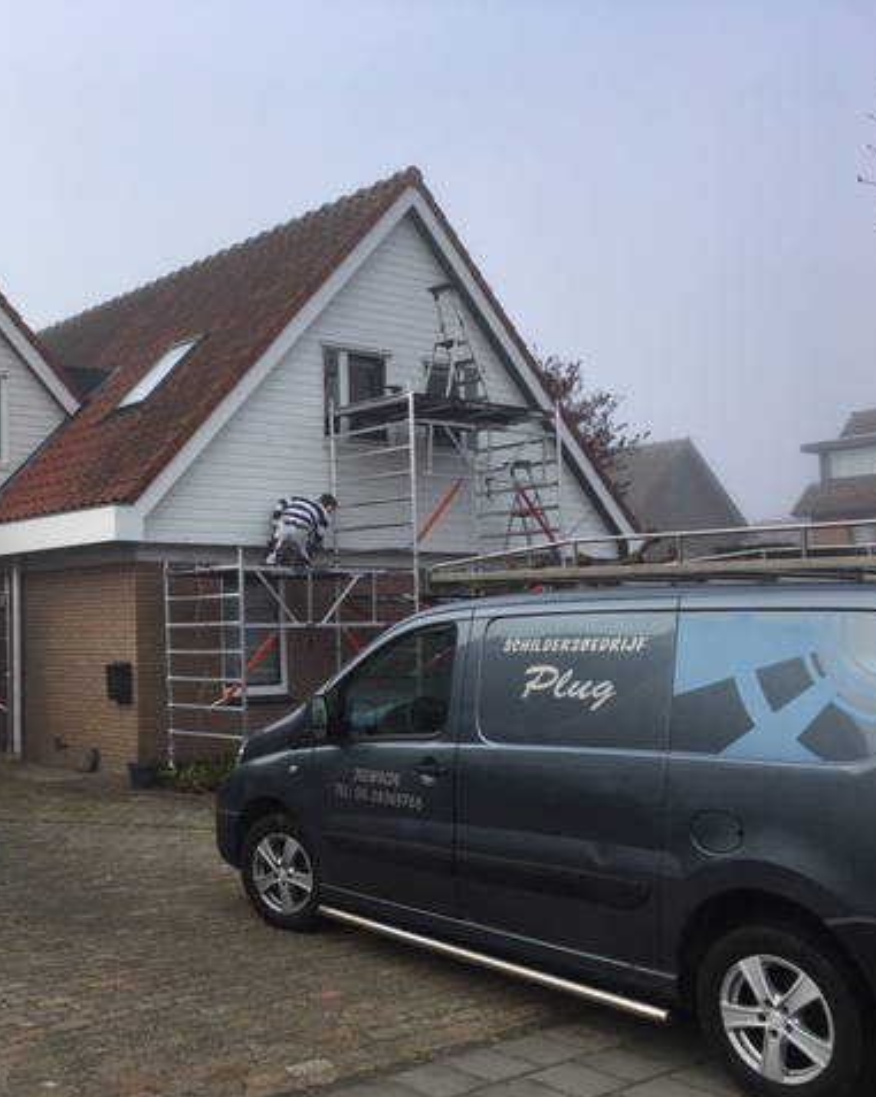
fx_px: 1233
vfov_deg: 48.0
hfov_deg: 37.7
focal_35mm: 38
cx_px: 175
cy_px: 550
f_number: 2.2
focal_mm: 4.15
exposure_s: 1/894
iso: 25
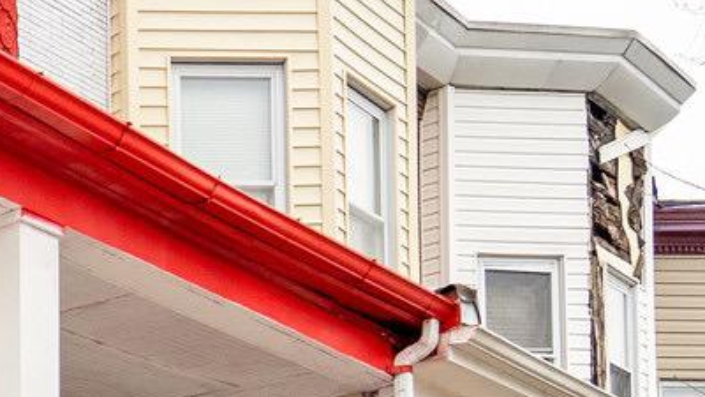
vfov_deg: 16.0
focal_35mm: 75
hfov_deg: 24.5
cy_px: 311
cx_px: -222
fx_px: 1402
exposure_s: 1/320
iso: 640
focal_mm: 14
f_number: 6.3
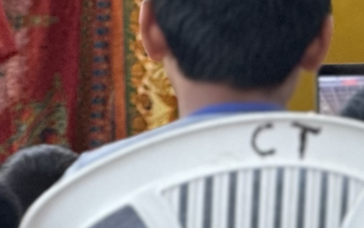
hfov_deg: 4.1
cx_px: -123
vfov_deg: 2.6
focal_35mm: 507
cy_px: -52
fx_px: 5028
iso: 320
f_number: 2.8
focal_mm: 15.66
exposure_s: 1/120
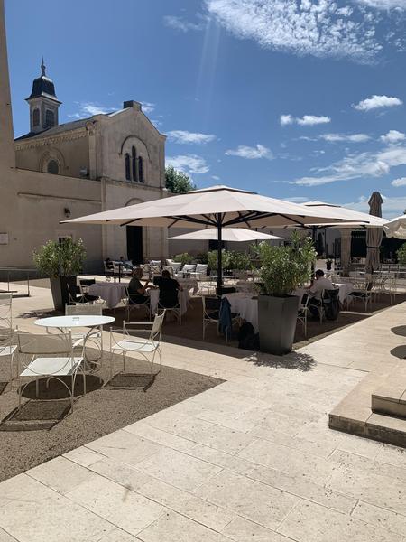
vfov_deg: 67.3
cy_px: 271
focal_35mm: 26
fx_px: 407
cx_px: 203
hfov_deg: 53.1
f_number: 1.8
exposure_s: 1/5128
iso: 25
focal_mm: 4.25
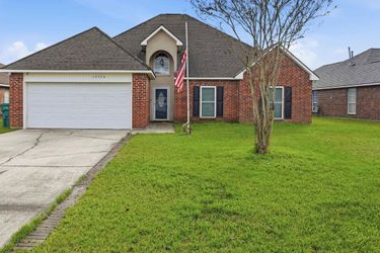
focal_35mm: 24
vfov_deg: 52.8
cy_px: 104
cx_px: 165
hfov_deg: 73.4
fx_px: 253
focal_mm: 18
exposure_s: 1/5000
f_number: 7.1
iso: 320
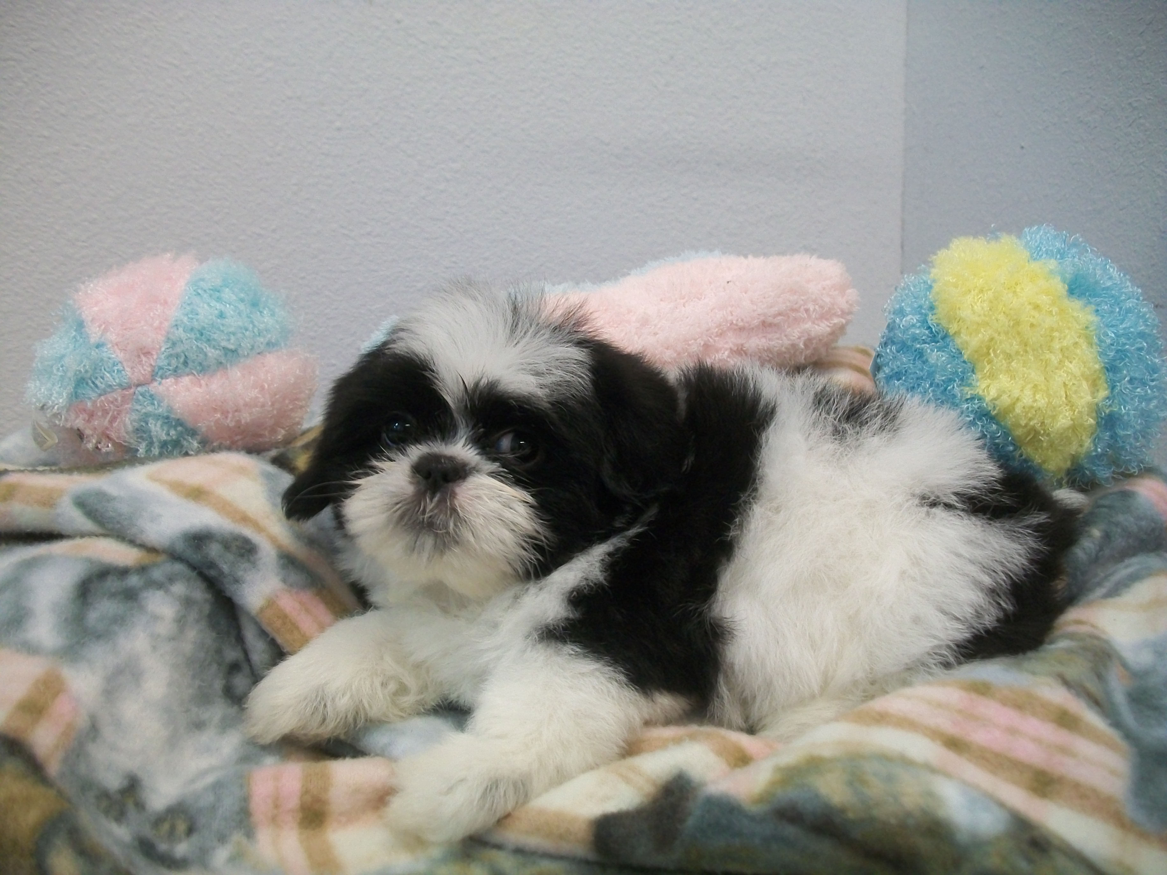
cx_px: 584
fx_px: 1079
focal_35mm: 32
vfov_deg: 44.2
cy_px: 438
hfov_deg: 56.8
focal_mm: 5.7
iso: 160
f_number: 2.9
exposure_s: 1/15
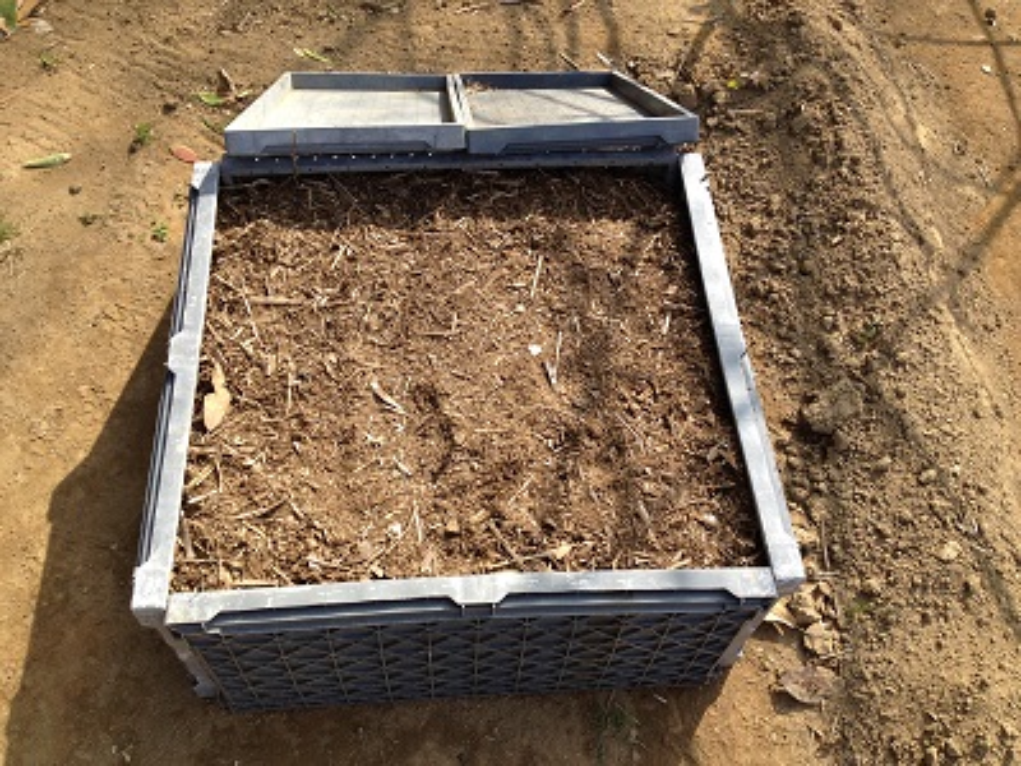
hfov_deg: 52.6
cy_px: 383
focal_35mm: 35
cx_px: 510
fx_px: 1032
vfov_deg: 40.7
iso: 50
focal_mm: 4.28
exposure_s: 1/502
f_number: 2.4
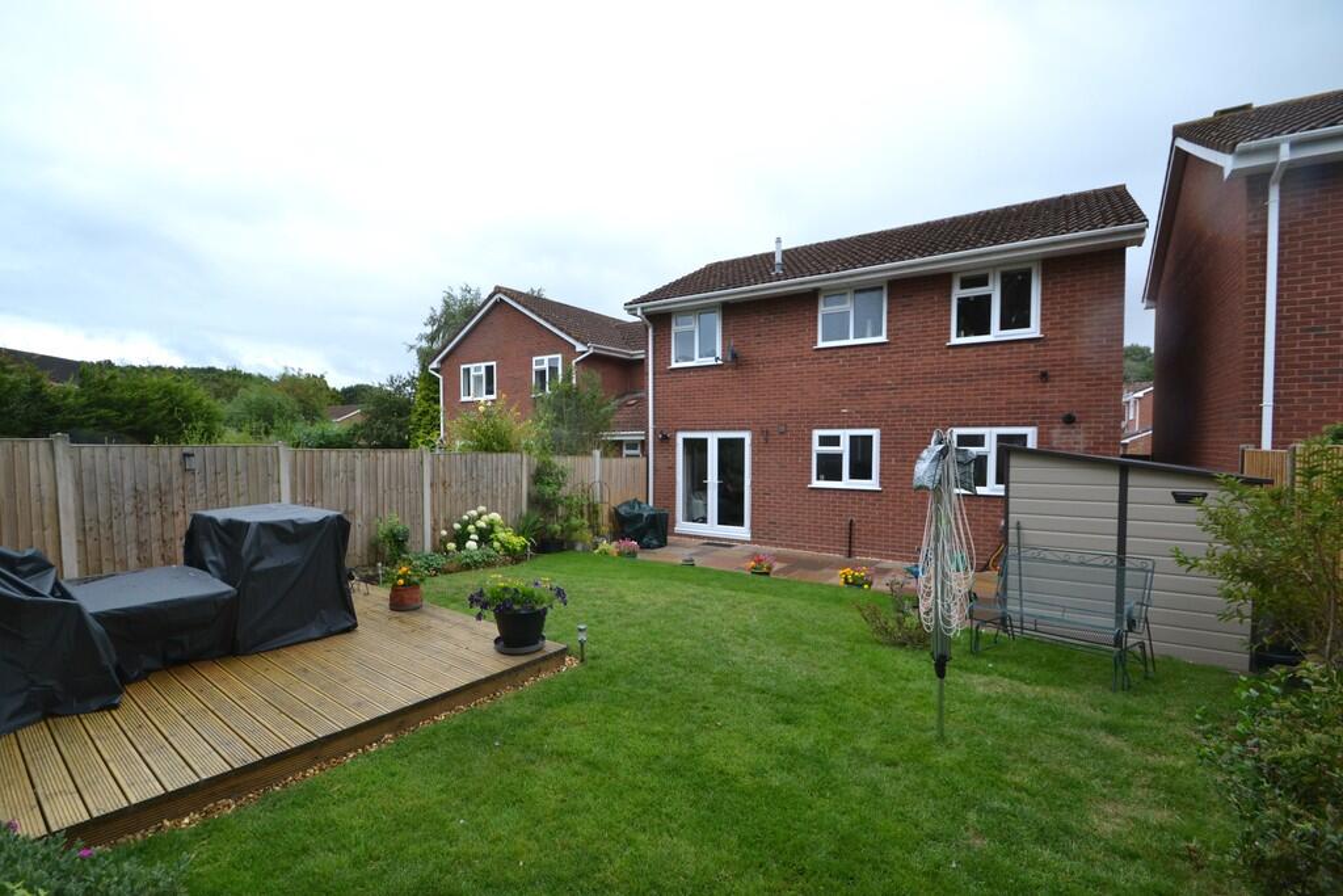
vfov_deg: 77.3
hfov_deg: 100.4
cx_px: 672
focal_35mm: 15
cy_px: 448
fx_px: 560
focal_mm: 10
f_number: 8
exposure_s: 1/250
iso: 400
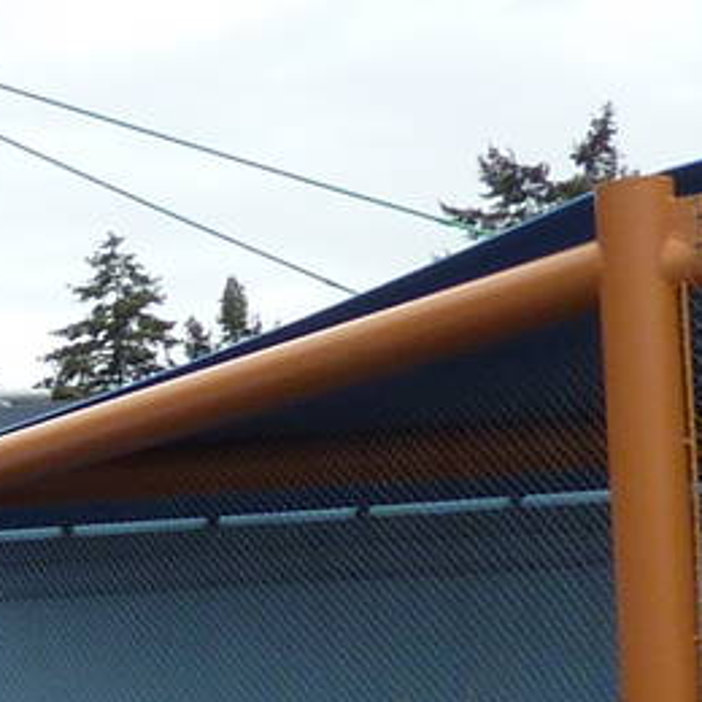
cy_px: 796
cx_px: -1207
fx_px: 3120
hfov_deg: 10.3
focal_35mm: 136
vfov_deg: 12.6
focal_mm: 4.1
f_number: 3.3
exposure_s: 1/500
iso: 125
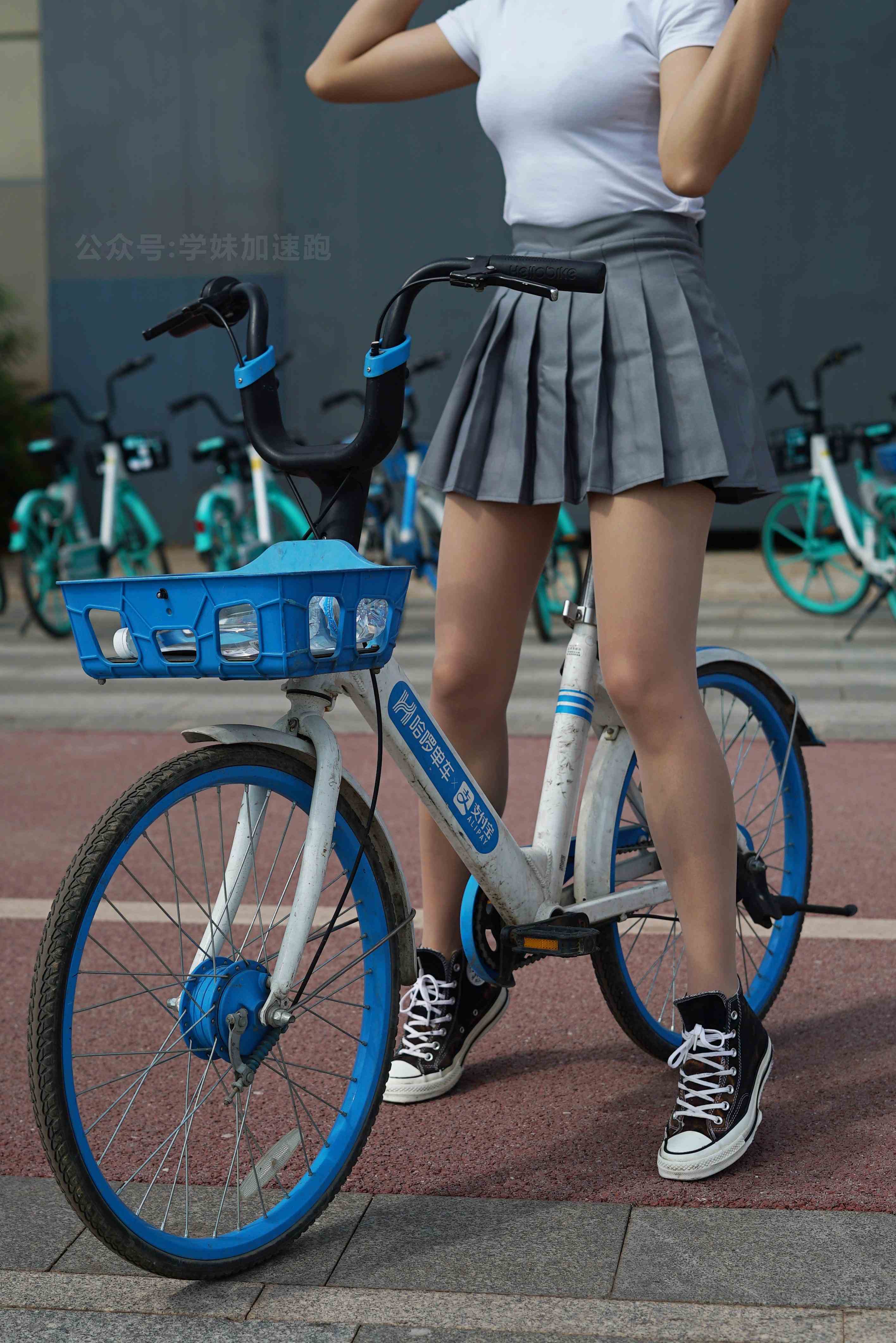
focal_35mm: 50
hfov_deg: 27.0
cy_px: 672
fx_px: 1864
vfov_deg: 39.6
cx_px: 448
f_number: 4
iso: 100
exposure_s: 1/2500
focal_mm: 50
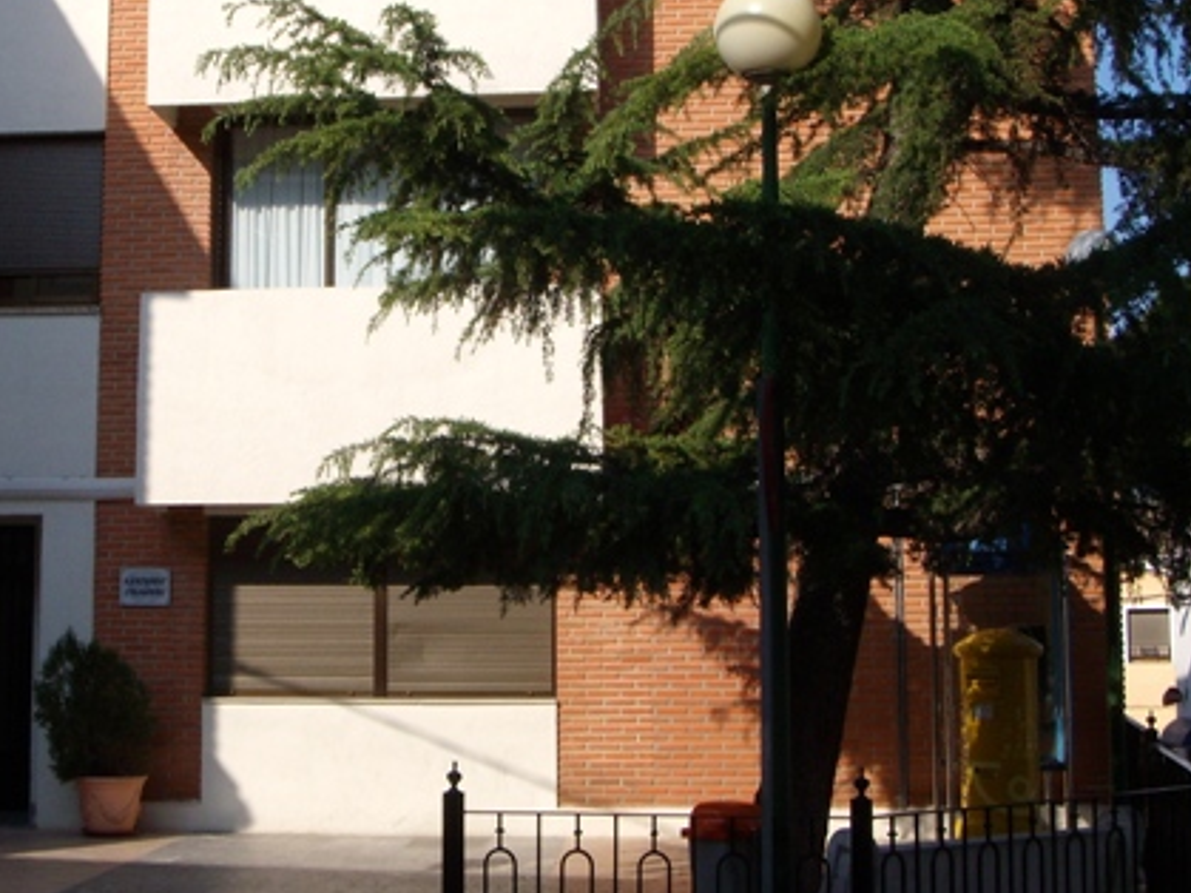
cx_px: 443
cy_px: 282
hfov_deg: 33.1
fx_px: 1995
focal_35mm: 58
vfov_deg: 25.1
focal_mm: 6.4
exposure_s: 1/417
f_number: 5.7
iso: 64
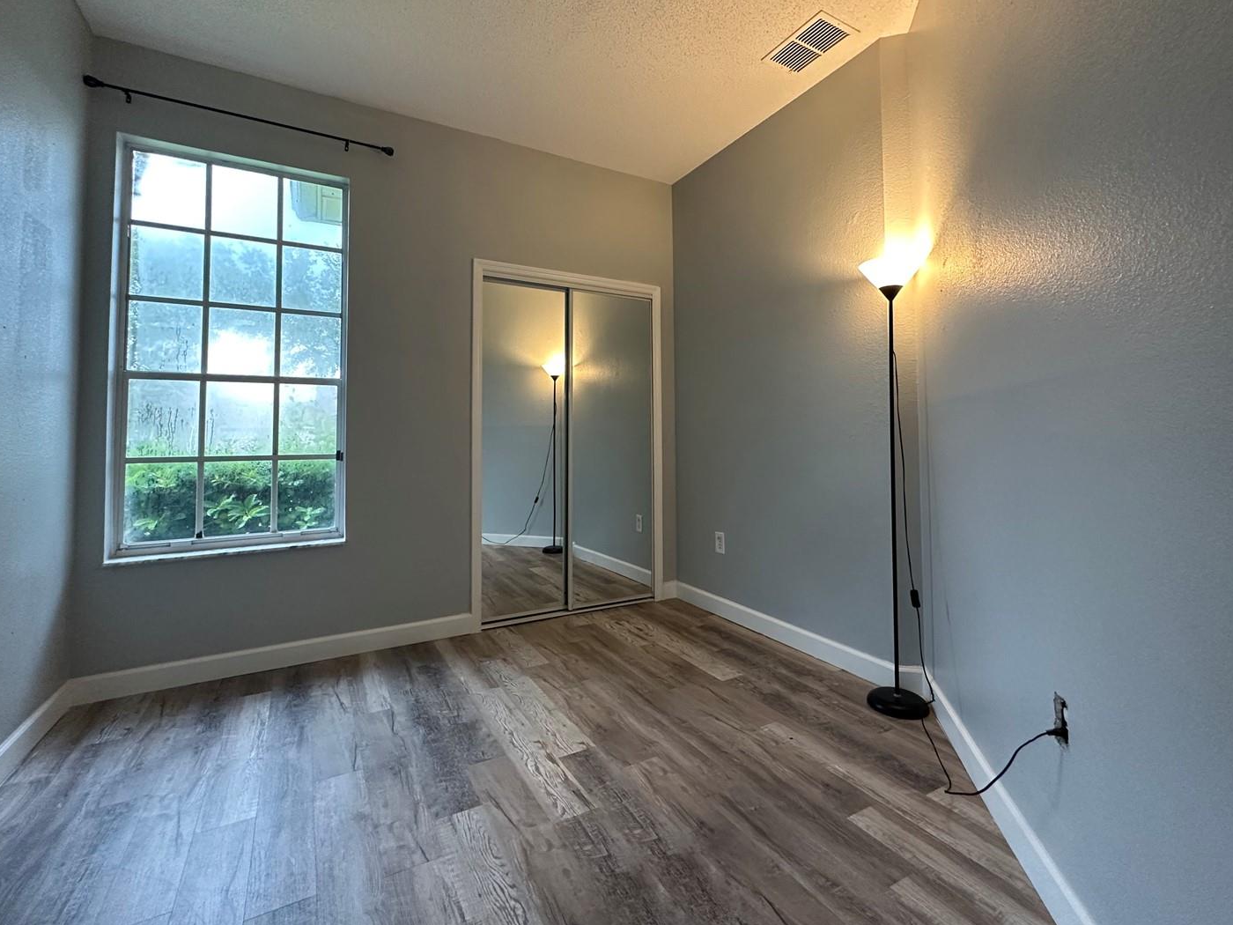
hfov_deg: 94.5
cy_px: 414
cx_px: 624
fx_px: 570
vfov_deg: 77.9
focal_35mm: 16
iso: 320
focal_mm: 2.22
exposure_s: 1/60
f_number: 2.2
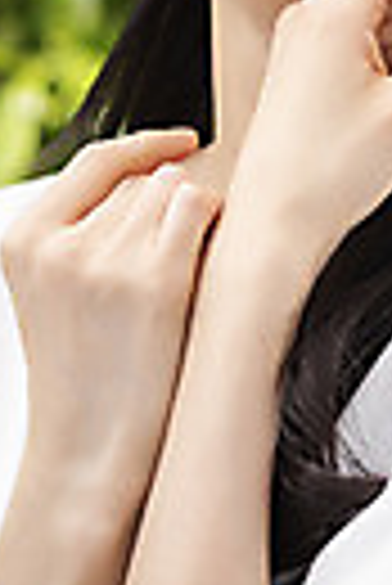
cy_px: -104
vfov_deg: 6.3
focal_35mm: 323
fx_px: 5261
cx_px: 282
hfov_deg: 4.3
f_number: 4
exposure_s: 1/400
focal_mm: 105
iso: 100
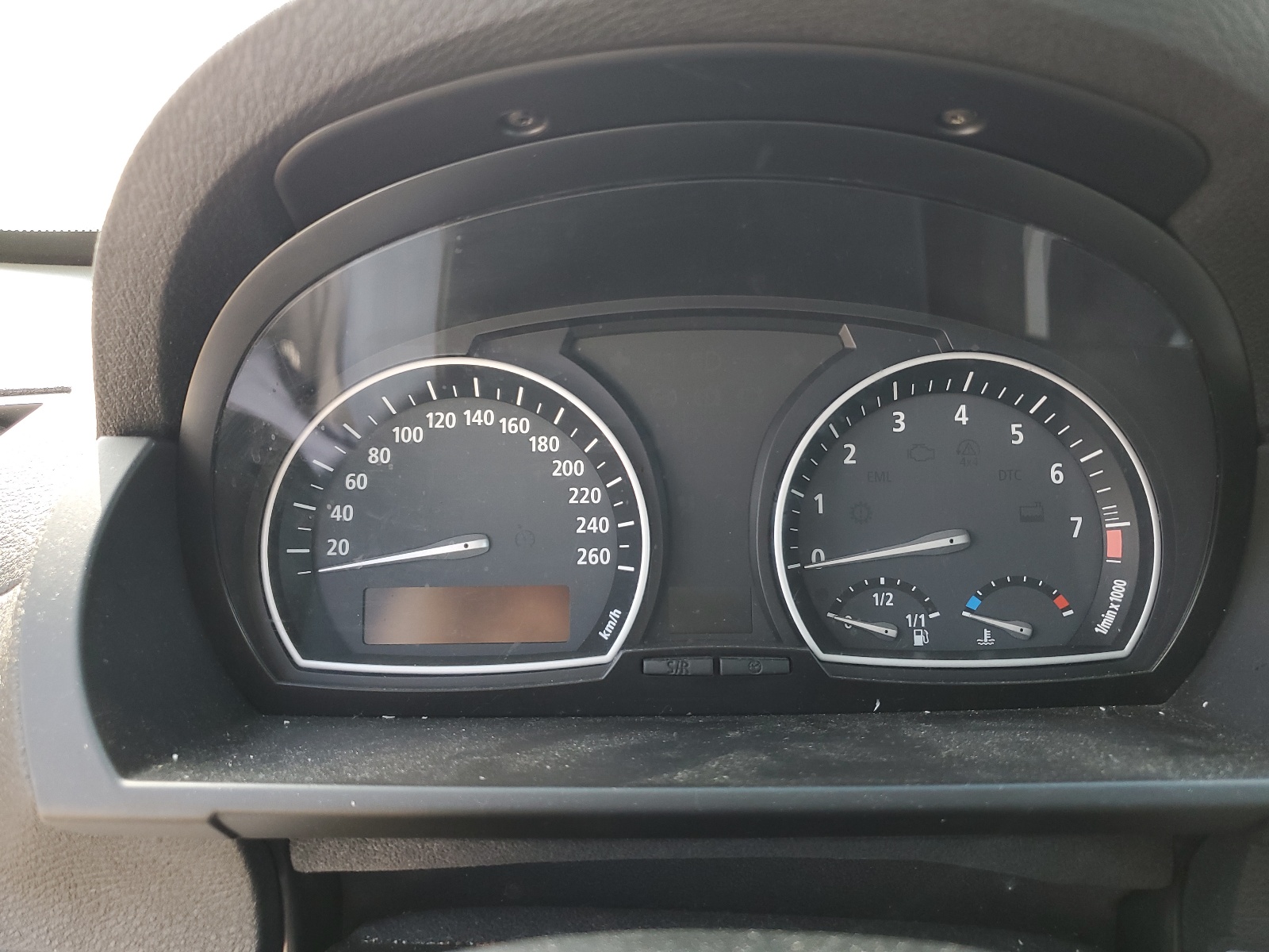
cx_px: 634
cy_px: 476
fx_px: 953
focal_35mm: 26
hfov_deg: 67.3
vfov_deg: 53.1
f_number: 1.5
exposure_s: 1/120
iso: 60
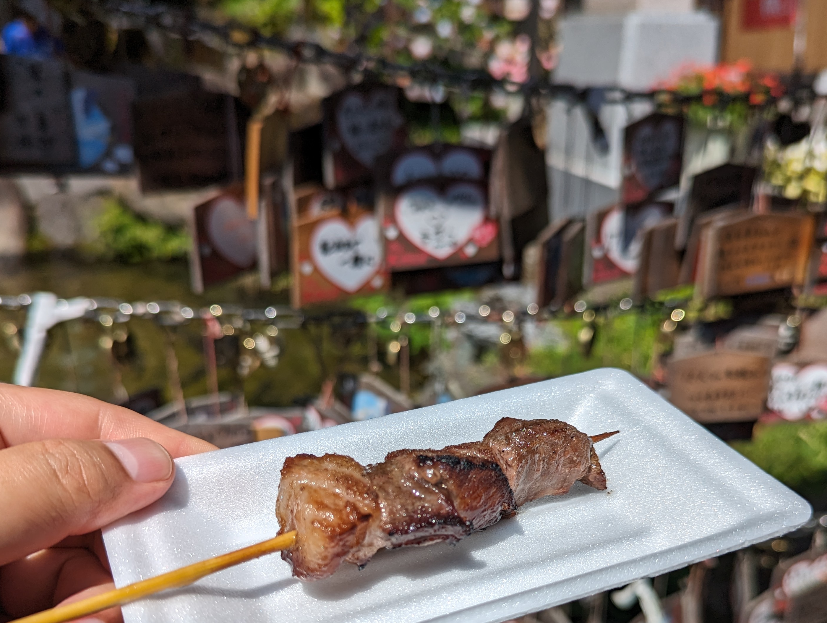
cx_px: 437
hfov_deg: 52.5
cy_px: 454
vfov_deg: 39.9
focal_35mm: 35
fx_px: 837
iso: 46
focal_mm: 6.81
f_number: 1.85
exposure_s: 1/4348
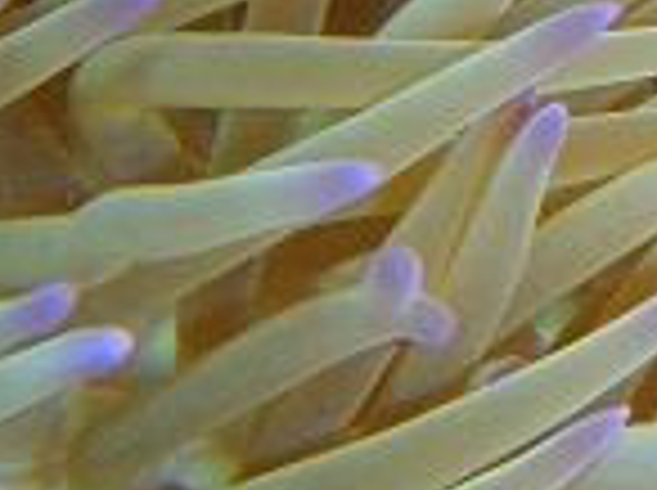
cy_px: -400
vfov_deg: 11.2
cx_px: 1328
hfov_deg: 13.6
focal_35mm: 123
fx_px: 2331
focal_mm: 5
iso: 80
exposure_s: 1/200
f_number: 3.9
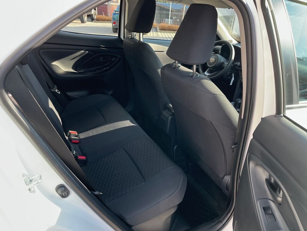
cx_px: 154
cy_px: 116
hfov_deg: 67.3
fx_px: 231
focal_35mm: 26
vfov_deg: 53.1
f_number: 1.6
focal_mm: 5.1
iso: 50
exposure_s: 1/194
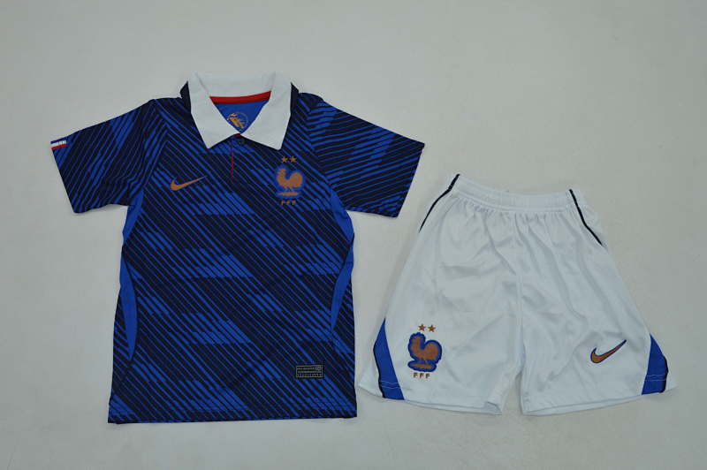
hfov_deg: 53.2
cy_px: 235
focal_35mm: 36
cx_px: 354
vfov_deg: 36.8
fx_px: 706
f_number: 10
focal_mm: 24
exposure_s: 1/200
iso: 400
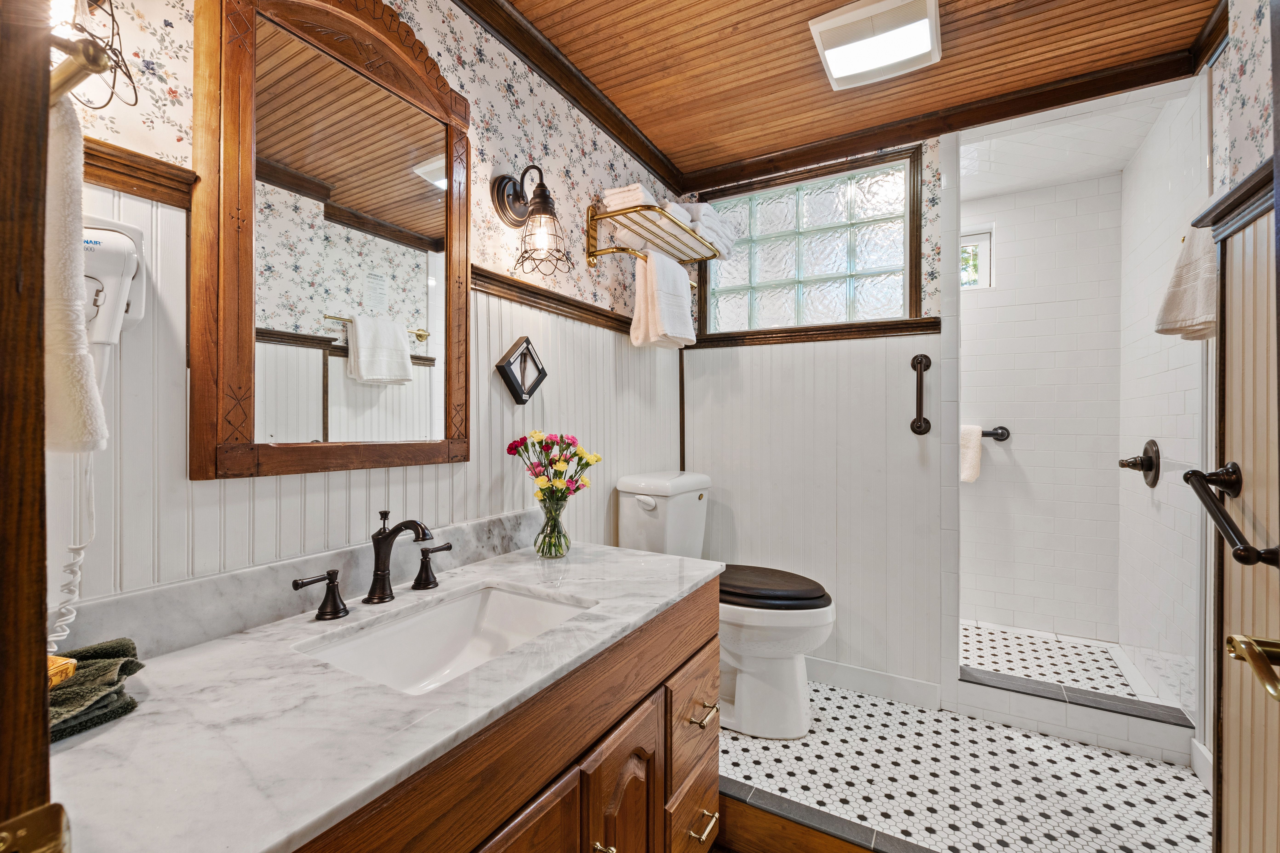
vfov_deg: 77.3
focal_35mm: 15
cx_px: 640
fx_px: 533
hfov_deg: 100.4
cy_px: 426
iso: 100
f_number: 8
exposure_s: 1.6
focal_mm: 10
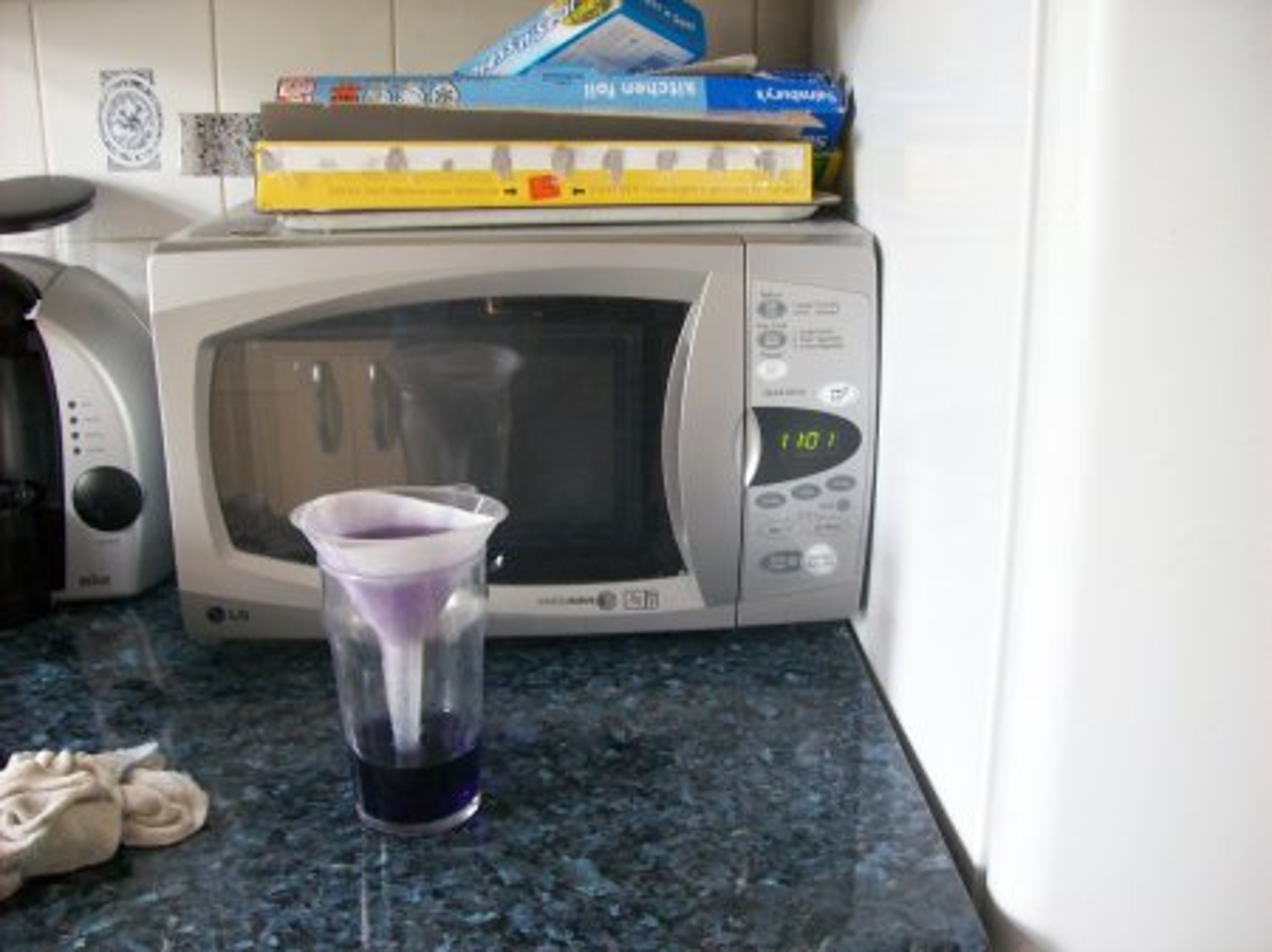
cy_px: 476
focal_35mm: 36
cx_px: 636
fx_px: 1322
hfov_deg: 51.4
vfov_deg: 39.6
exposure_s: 1/12.4
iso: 160
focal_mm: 6
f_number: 2.7
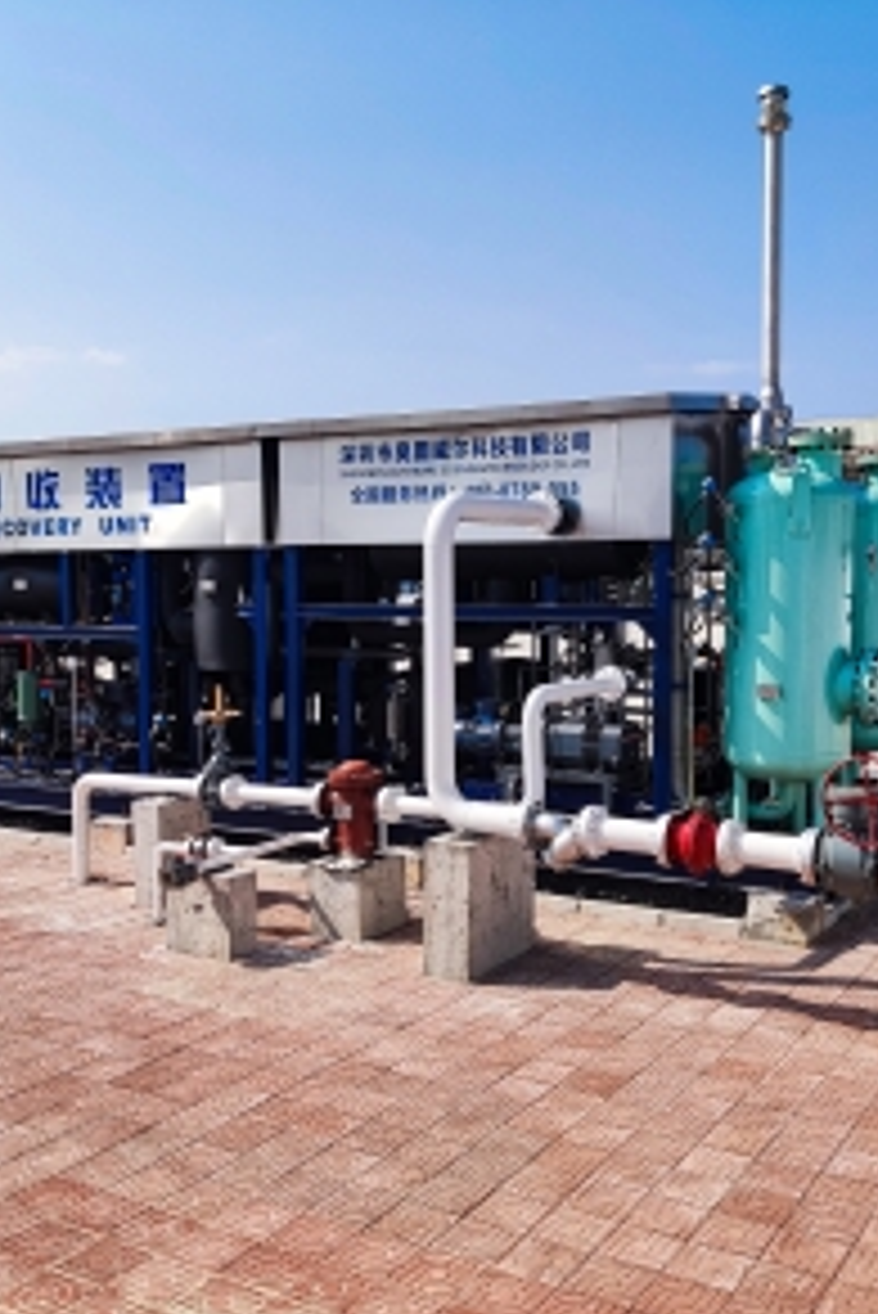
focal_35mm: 37
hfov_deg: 36.0
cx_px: 455
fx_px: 1352
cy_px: 652
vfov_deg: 51.9
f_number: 1.79
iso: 50
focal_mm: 4.74
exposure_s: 1/1757
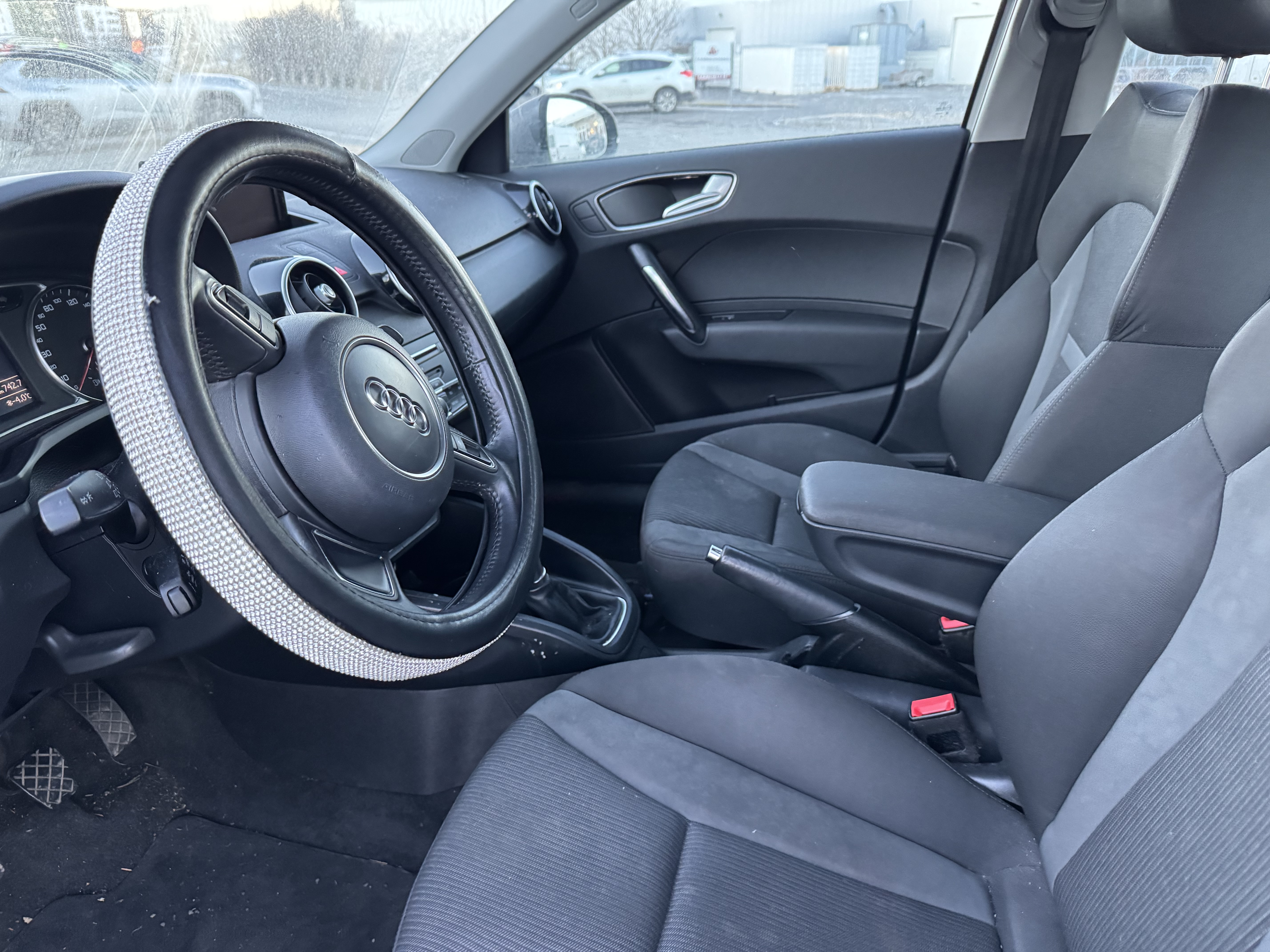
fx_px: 881
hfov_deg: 71.6
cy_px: 476
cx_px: 635
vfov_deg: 56.8
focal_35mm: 24
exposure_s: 1/60
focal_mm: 6.76
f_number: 1.78
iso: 800
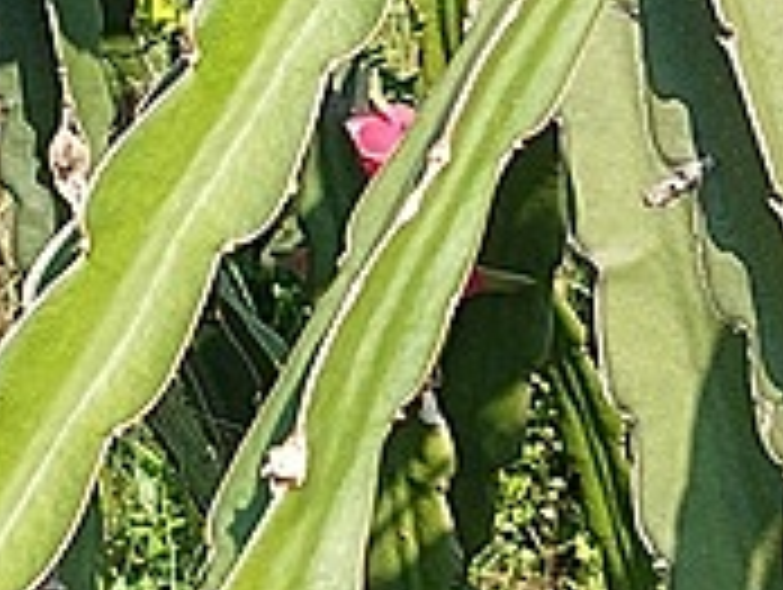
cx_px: -1026
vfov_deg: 8.6
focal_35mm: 172
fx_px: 3896
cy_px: 185
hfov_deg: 10.2
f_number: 1.8
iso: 40
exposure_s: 1/899
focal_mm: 5.23
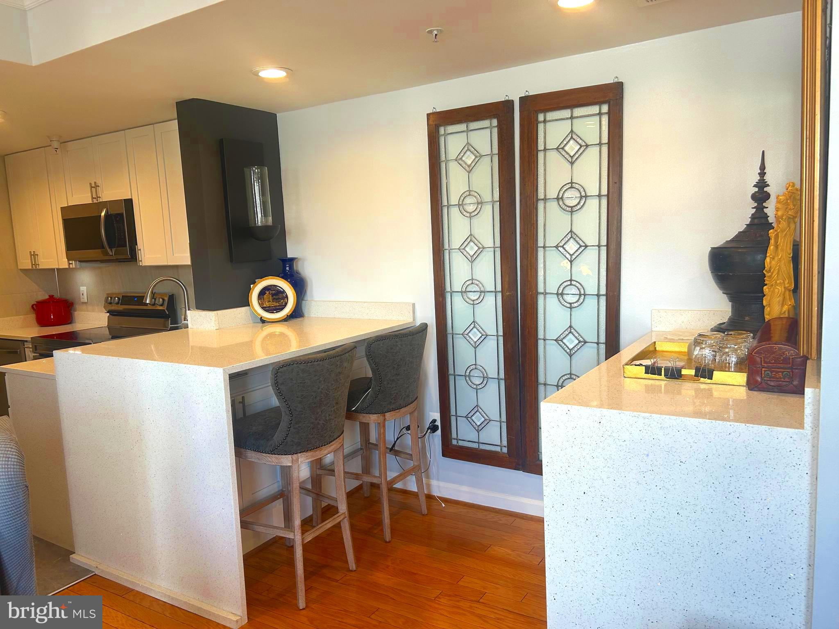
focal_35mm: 26
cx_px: 420
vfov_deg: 53.1
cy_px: 314
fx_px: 630
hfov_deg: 67.3
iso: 64
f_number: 1.5
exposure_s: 1/120
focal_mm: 5.7
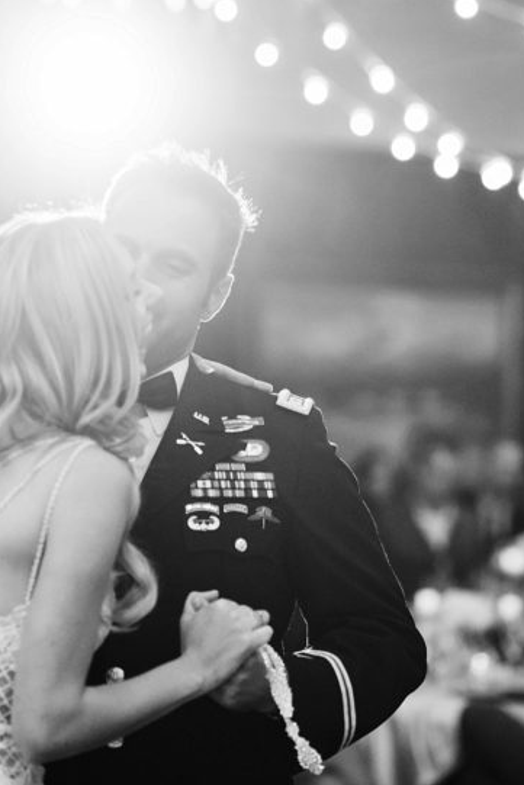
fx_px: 3513
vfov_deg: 12.7
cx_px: 273
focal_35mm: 161
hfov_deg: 8.5
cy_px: 194
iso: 1250
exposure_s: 1/250
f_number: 2
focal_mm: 85
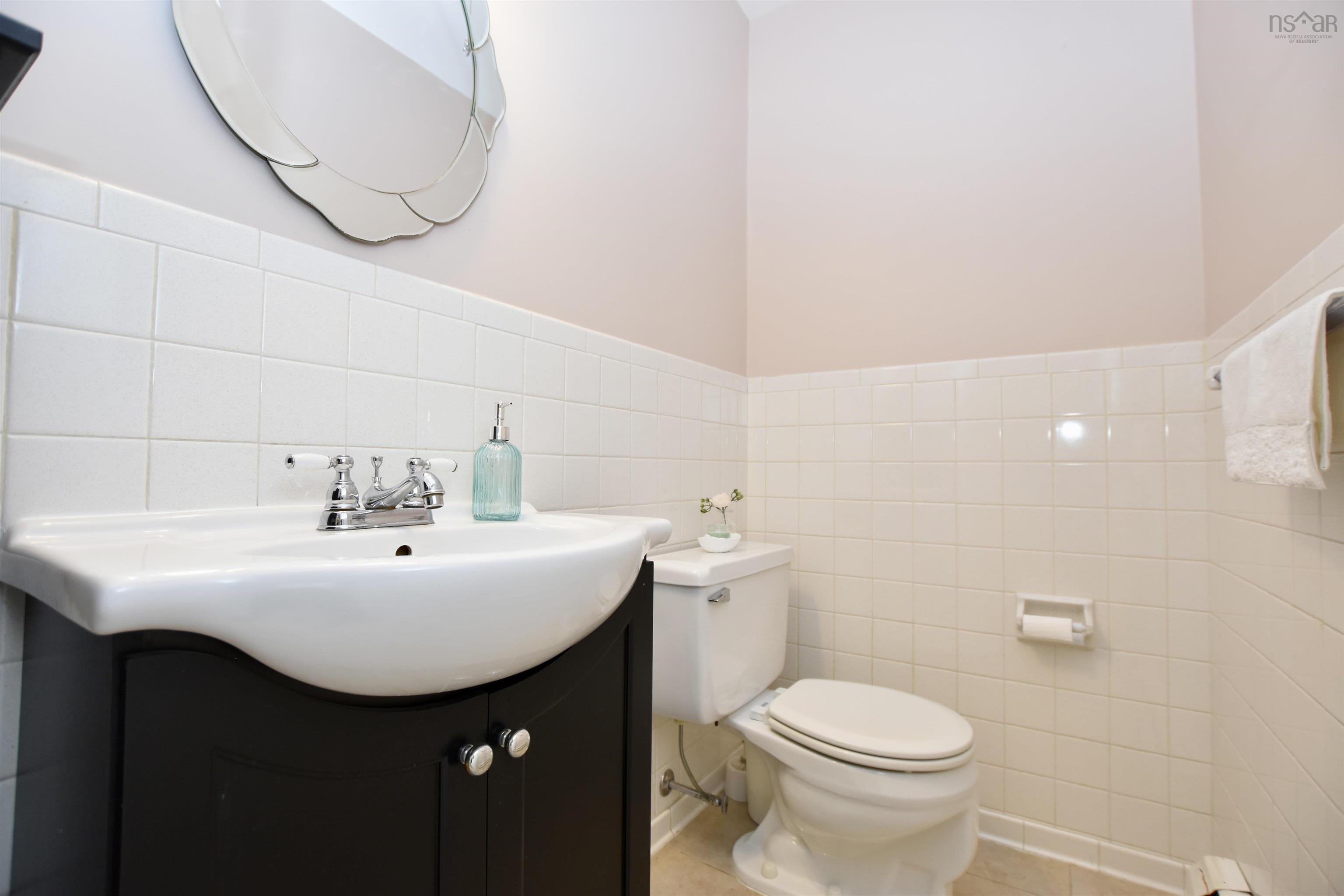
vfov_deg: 77.3
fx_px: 560
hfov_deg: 100.4
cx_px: 672
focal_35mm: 15
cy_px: 448
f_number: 4
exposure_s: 1/60
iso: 450
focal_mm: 10
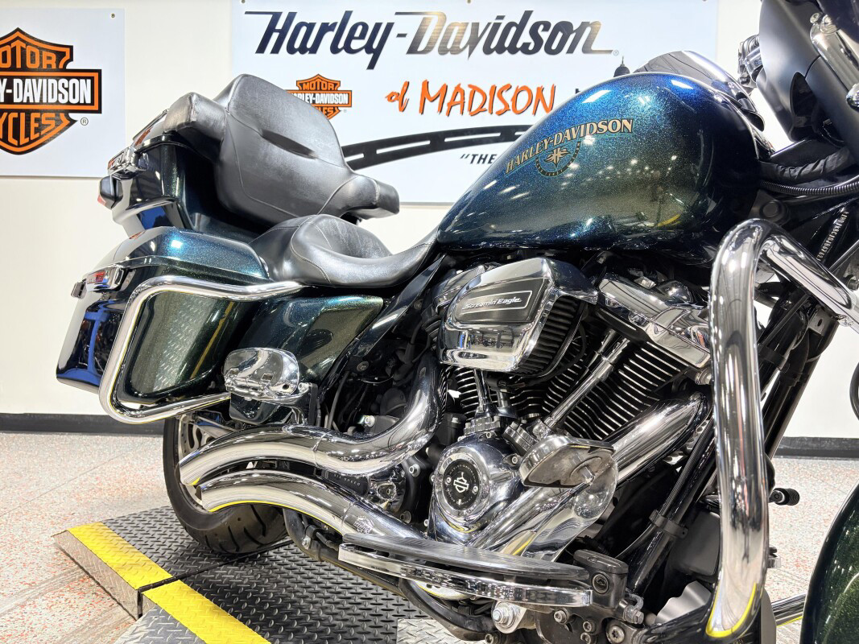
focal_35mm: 26
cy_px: 322
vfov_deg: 53.1
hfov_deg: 67.3
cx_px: 430
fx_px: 645
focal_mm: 5.96
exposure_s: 1/120
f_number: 1.6
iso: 125
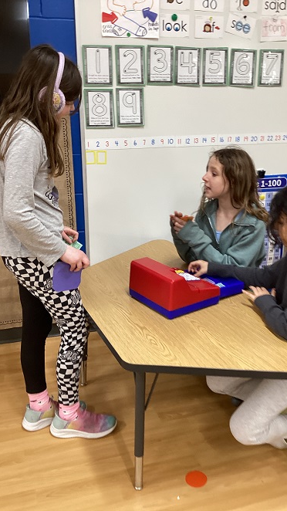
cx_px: 153
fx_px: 460
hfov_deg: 34.6
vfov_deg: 58.0
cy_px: 256
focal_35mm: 34
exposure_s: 1/50
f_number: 2.4
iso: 125
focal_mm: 3.3
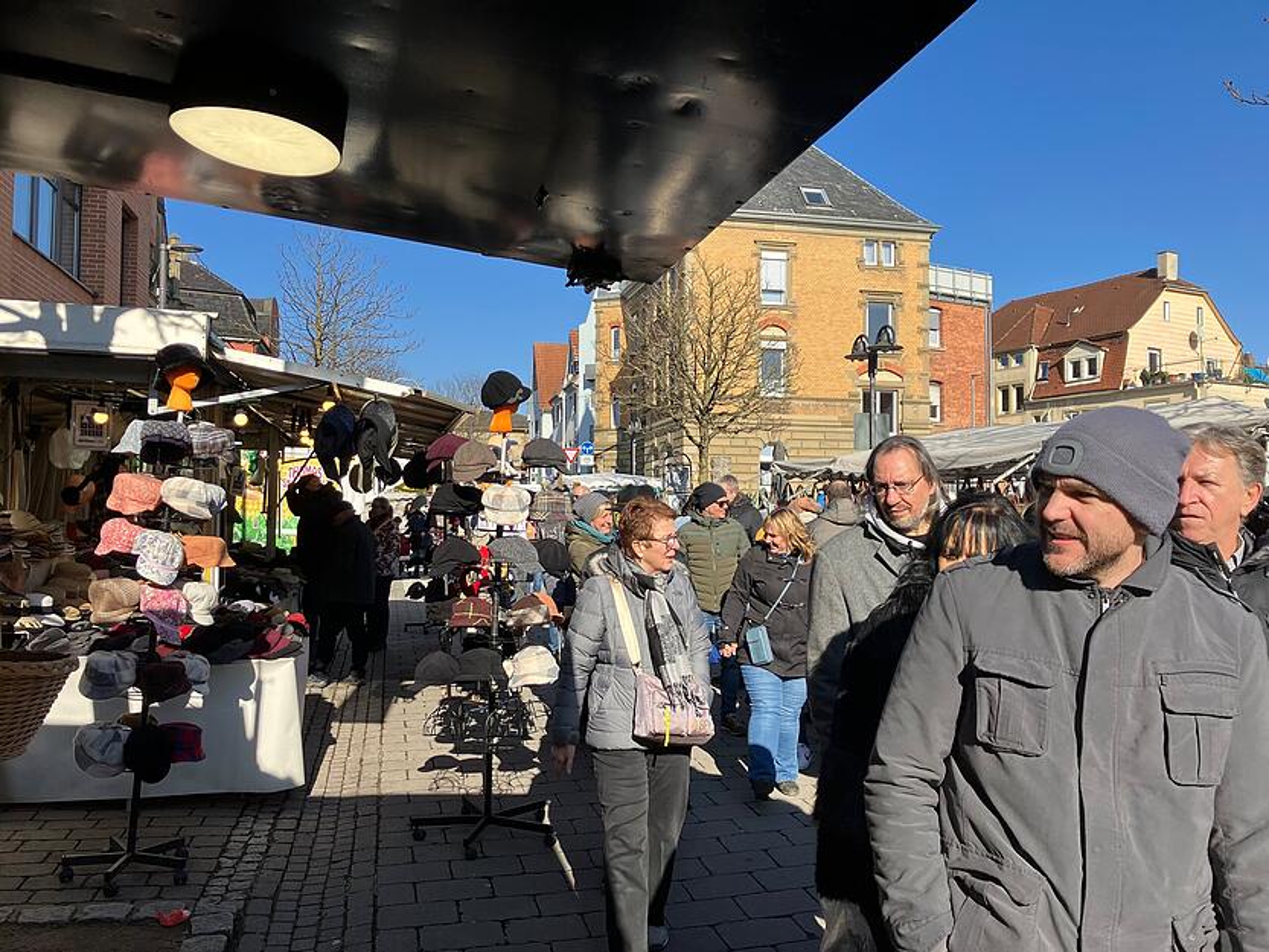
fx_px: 1027
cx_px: 634
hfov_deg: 63.4
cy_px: 476
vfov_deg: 49.8
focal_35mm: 28
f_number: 1.8
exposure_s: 1/1517
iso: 32
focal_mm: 3.99
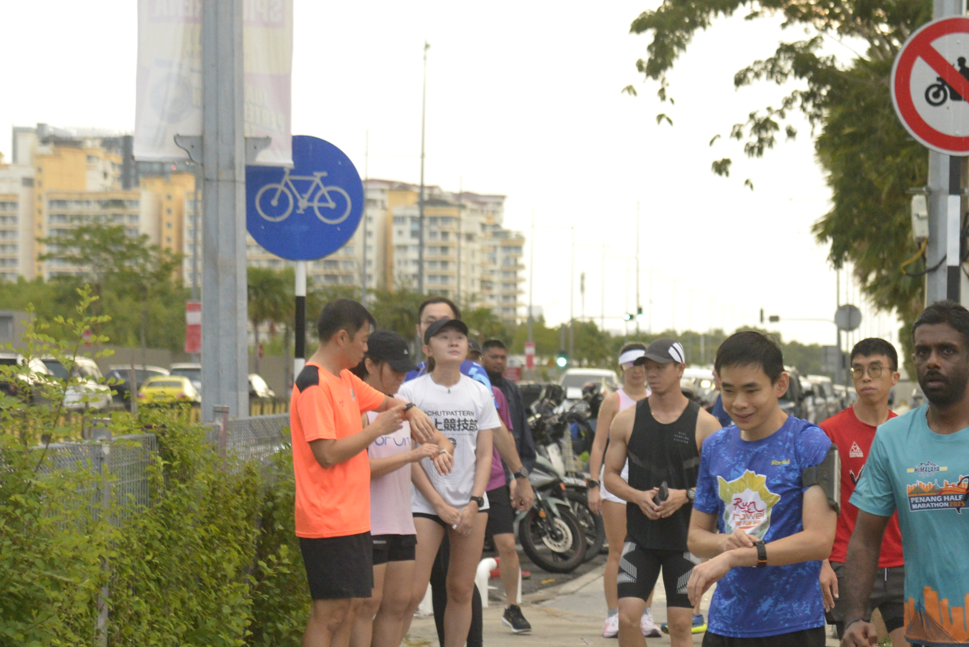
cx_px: 910
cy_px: 587
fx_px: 3150
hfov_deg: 17.2
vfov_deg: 11.6
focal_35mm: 117
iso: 3200
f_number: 4
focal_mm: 55
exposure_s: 1/250
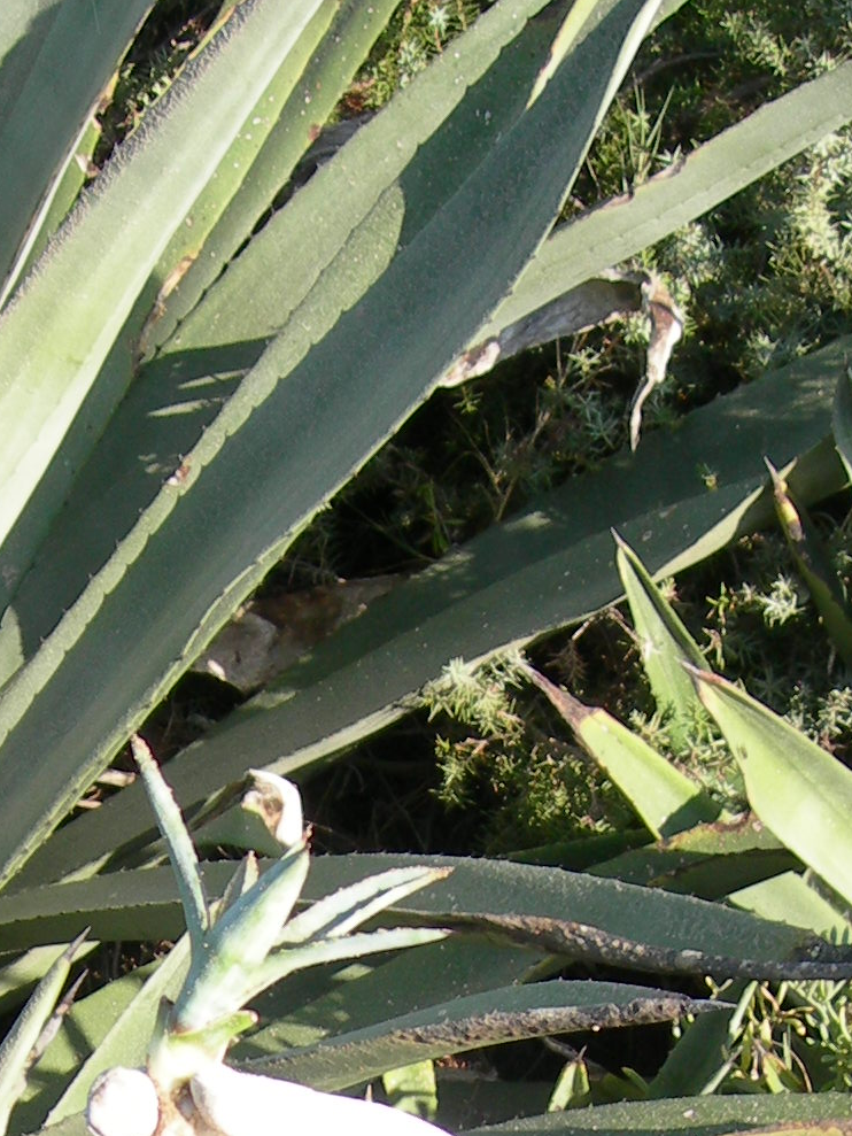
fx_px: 3872
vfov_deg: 15.5
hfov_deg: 12.6
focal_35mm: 118
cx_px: 361
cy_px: 1666
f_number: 2.8
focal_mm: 7.8
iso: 50
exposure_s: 1/346
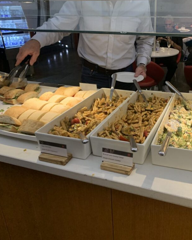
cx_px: 129
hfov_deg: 42.7
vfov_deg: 52.8
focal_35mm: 34
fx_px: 242
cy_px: 120
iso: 250
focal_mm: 4.25
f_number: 1.8
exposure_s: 1/60
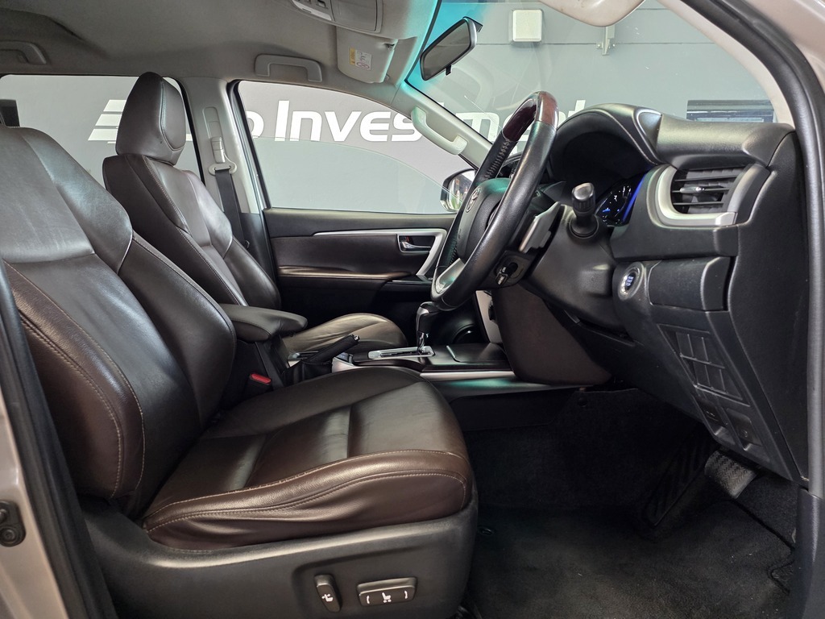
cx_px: 412
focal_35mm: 23
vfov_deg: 58.9
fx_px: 548
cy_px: 310
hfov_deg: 73.9
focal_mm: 6.25
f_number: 1.7
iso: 400
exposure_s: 1/100
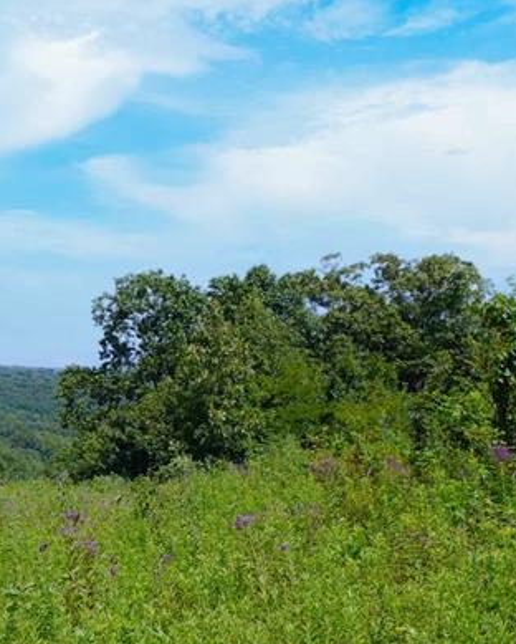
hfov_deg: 20.0
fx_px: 1410
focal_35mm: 74
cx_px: -28
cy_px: 377
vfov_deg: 25.7
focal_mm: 20
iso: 100
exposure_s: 1/160
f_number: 10
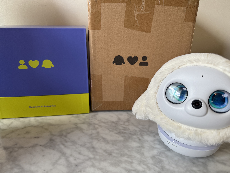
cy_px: 86
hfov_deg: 71.6
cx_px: 115
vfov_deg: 56.8
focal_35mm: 24
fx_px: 159
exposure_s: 1/121
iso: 125
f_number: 1.78
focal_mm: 6.76
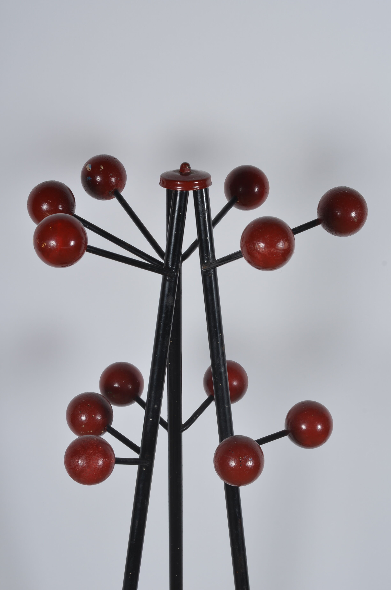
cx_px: 196
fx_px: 1227
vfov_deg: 27.0
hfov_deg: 18.1
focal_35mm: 75
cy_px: 295
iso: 100
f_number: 11
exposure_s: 1/125
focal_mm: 50
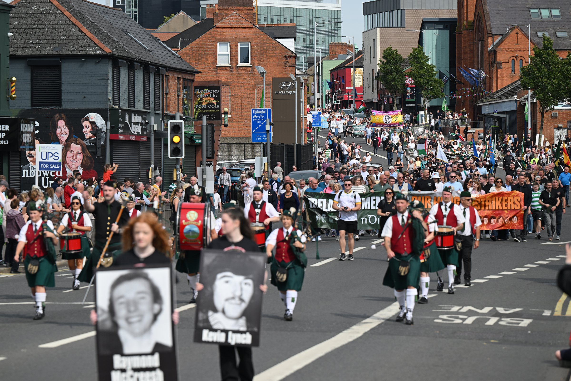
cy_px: 190
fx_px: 2458
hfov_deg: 13.2
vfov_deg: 8.9
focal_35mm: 155
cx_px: 286
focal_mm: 155
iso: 125
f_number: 5
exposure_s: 1/1000
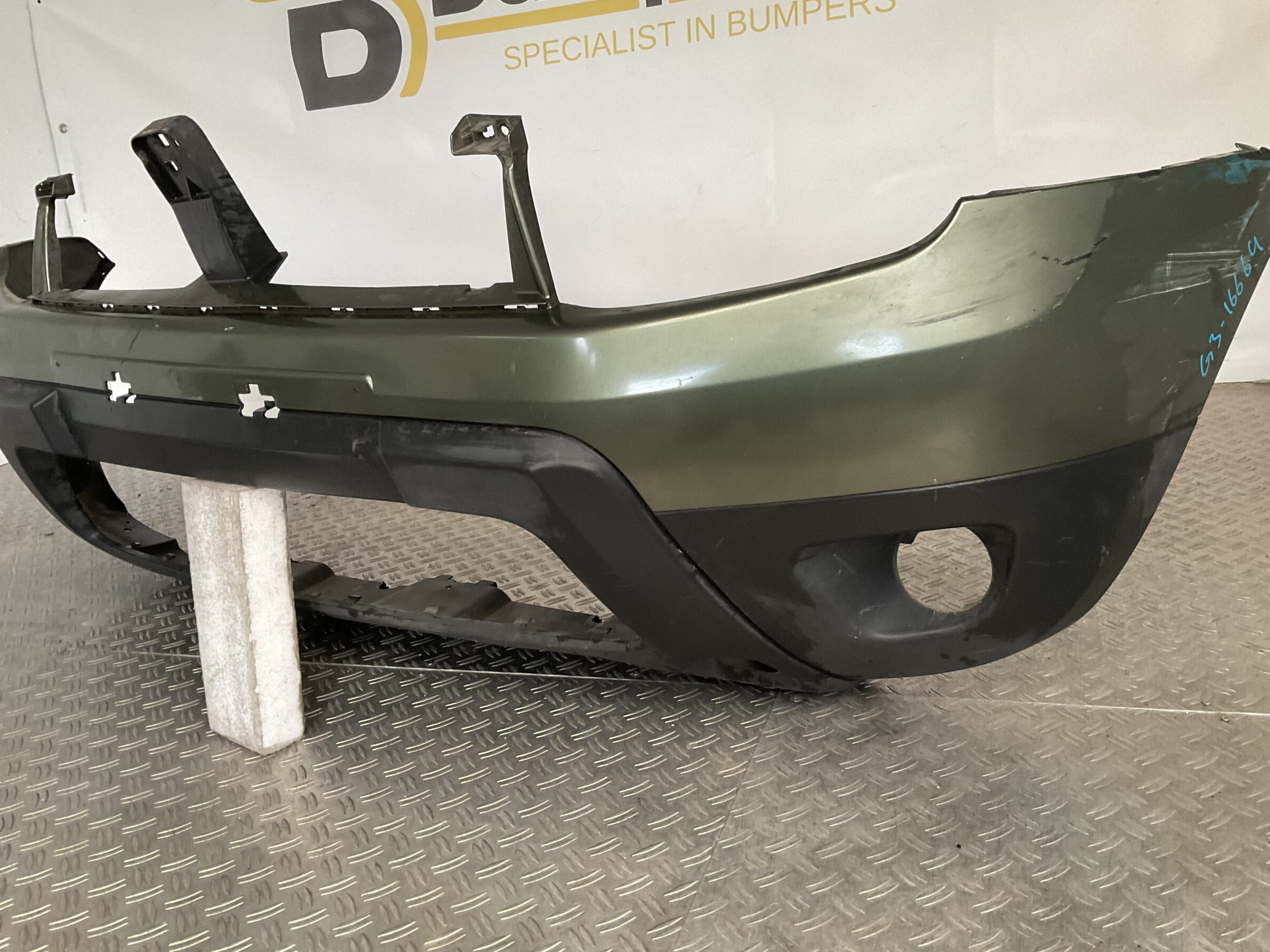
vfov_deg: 45.4
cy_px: 459
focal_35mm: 31
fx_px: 1137
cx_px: 643
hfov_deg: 58.4
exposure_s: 1/50
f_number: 1.8
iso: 100
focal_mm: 3
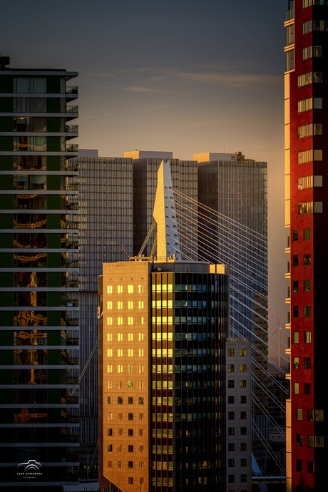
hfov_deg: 5.5
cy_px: 246
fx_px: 3416
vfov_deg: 8.2
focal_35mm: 250
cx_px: 164
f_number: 9
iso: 100
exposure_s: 1/30
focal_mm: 250
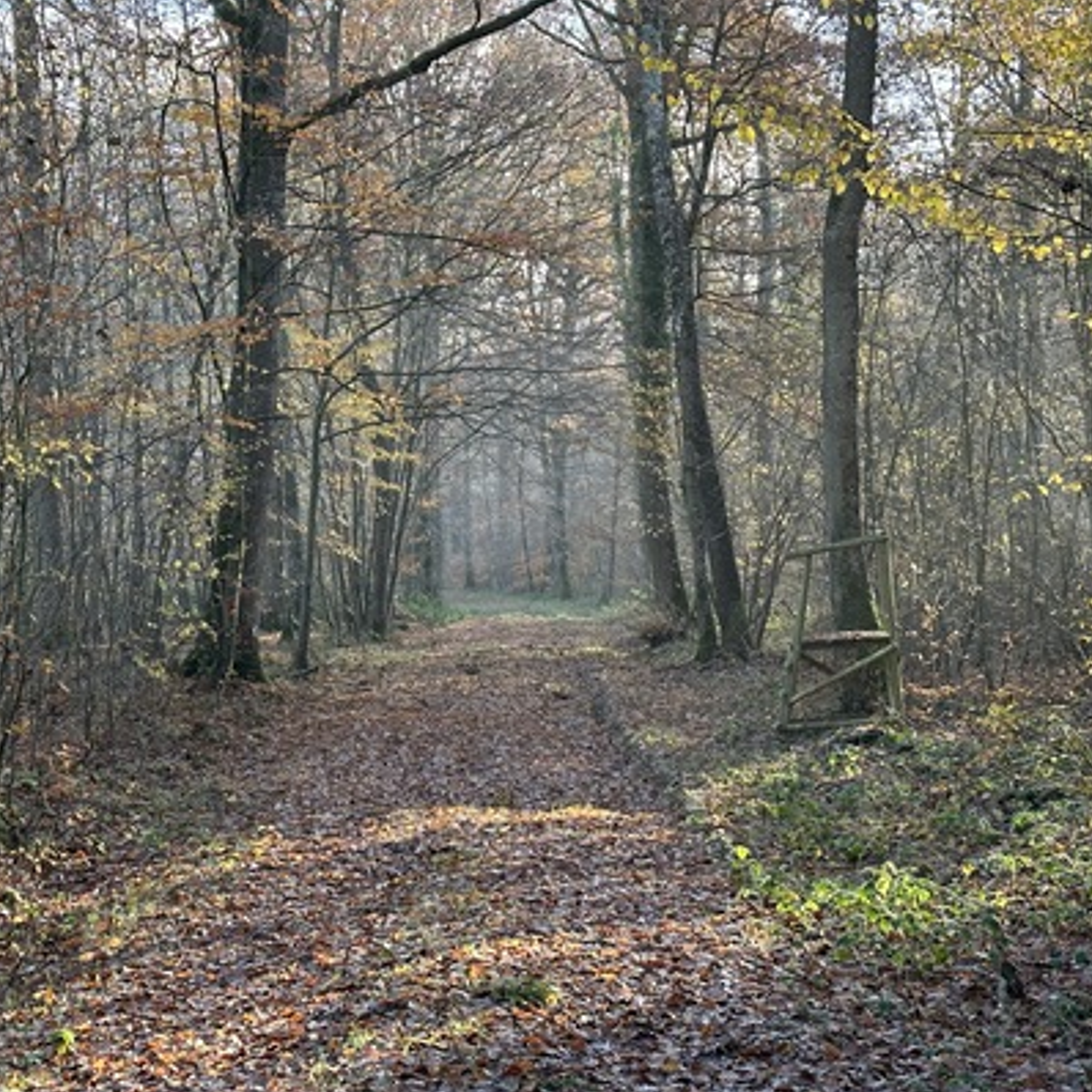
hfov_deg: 26.8
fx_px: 2284
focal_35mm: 64
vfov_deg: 26.9
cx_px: 453
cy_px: 502
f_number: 1.78
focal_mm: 6.86
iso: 80
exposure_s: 1/172
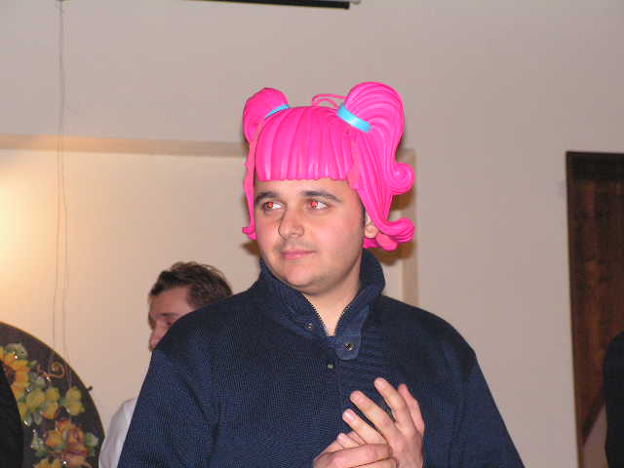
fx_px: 2037
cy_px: 234
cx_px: 312
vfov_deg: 13.1
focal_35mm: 113
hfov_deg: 17.4
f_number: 3.4
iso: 200
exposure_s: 1/100
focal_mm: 18.9
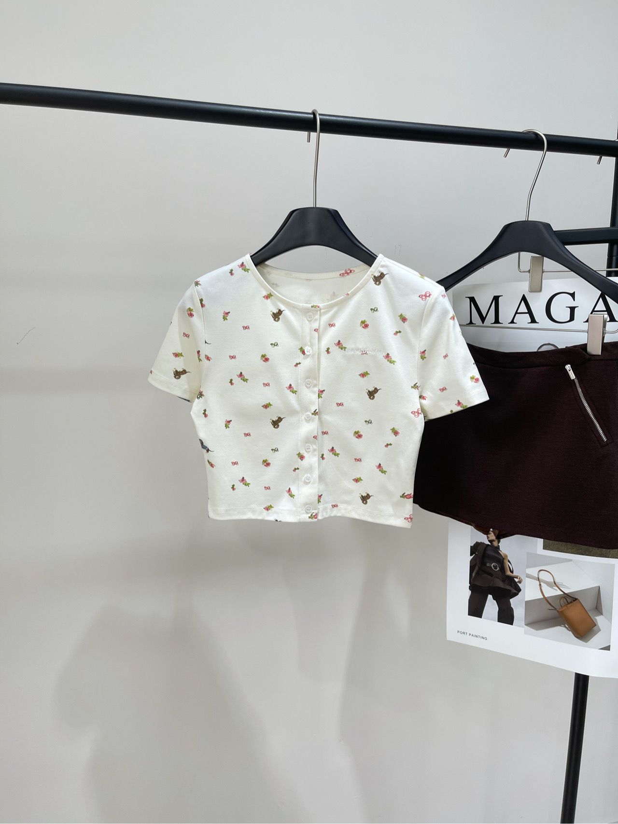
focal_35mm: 26
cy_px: 412
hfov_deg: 53.1
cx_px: 309
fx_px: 619
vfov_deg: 67.3
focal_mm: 5.1
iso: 32
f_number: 1.6
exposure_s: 1/183
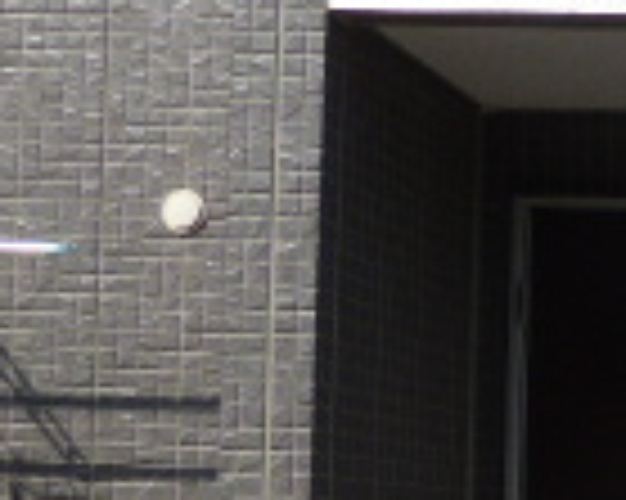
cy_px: 518
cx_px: 1094
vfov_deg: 16.6
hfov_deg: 17.6
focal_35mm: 90
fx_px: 1666
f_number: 2.8
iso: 100
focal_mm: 3.58
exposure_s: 1/1300
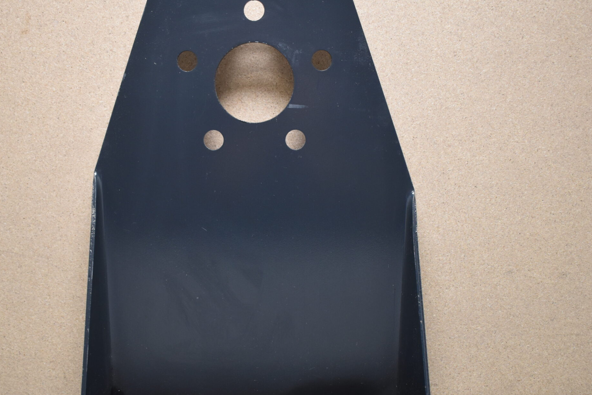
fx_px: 719
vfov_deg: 30.6
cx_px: 248
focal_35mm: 44
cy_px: 236
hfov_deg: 44.6
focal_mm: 21
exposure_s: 1/125
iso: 800
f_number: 3.8
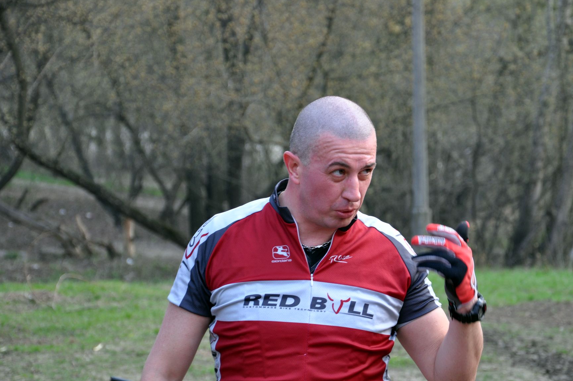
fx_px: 2273
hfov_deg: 14.4
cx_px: 341
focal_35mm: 143
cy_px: 204
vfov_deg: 9.6
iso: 320
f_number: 5.3
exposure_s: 1/125
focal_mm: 80
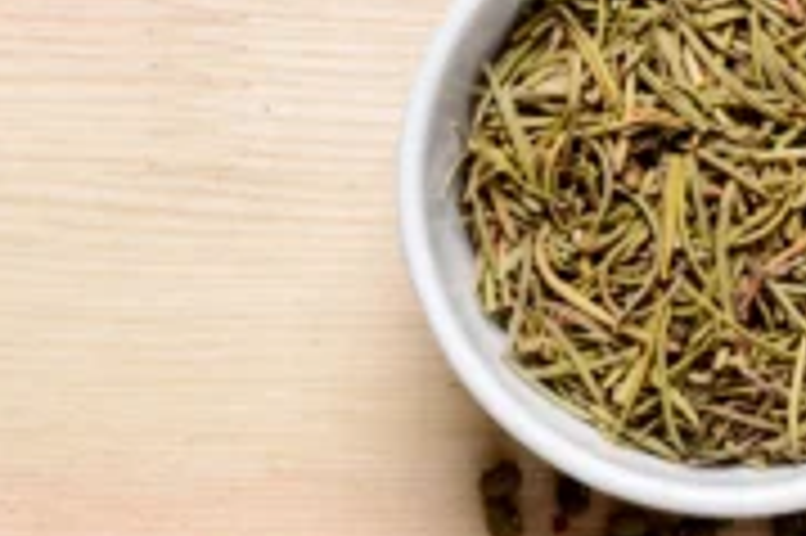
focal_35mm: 601
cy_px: 1169
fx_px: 13443
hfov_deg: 3.4
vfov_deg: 2.3
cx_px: 1490
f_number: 8
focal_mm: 105
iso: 100
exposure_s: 1/100
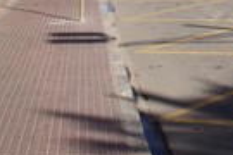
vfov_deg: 14.0
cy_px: -70
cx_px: 269
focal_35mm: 92
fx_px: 595
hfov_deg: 20.8
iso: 100
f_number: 11
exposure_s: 1/125
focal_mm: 18
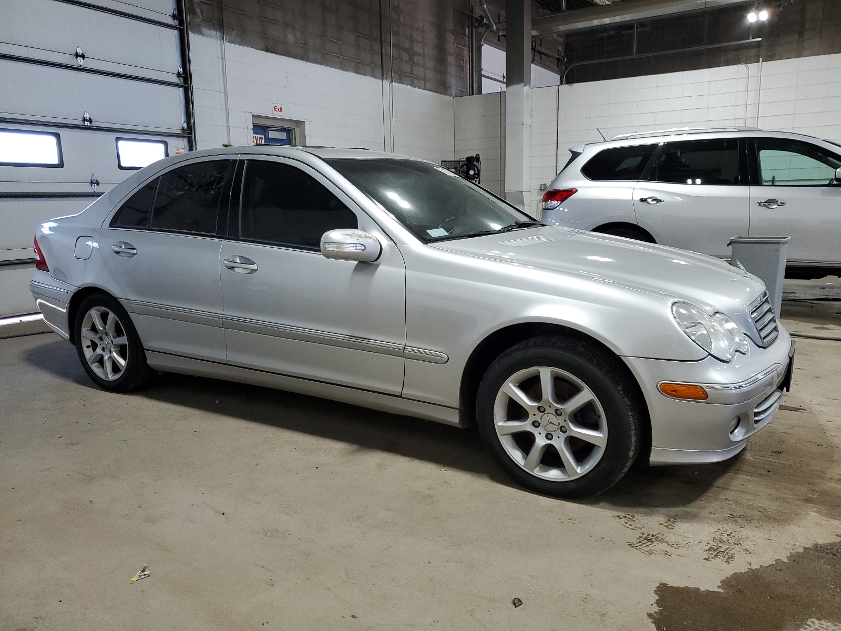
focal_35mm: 26
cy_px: 316
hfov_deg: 67.3
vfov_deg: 53.1
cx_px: 420
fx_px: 632
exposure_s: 1/120
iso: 96
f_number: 1.5
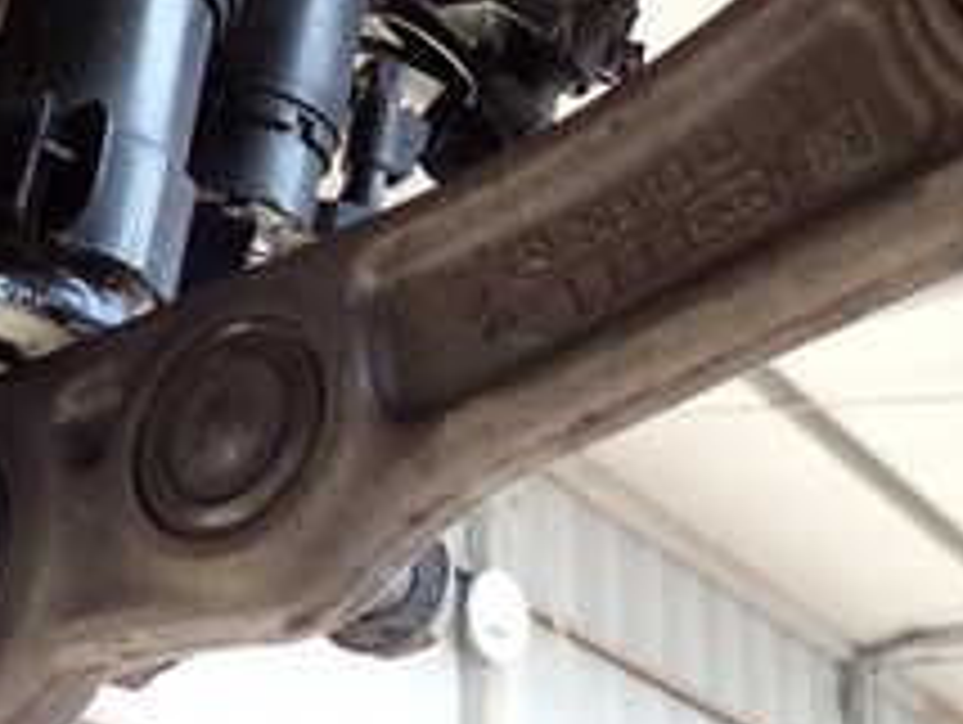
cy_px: 427
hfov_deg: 27.7
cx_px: 392
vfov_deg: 21.0
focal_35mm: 70
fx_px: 1950
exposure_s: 1/125
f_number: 2
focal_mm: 4.5
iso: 100
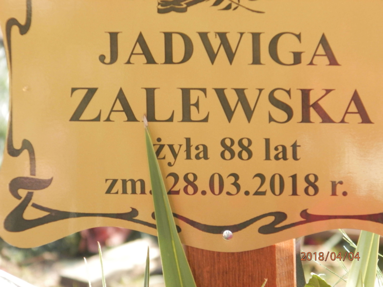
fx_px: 3707
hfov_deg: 5.9
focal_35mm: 335
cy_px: 144
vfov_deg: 4.4
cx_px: 192
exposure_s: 1/125
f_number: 5.6
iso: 200
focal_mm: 59.8
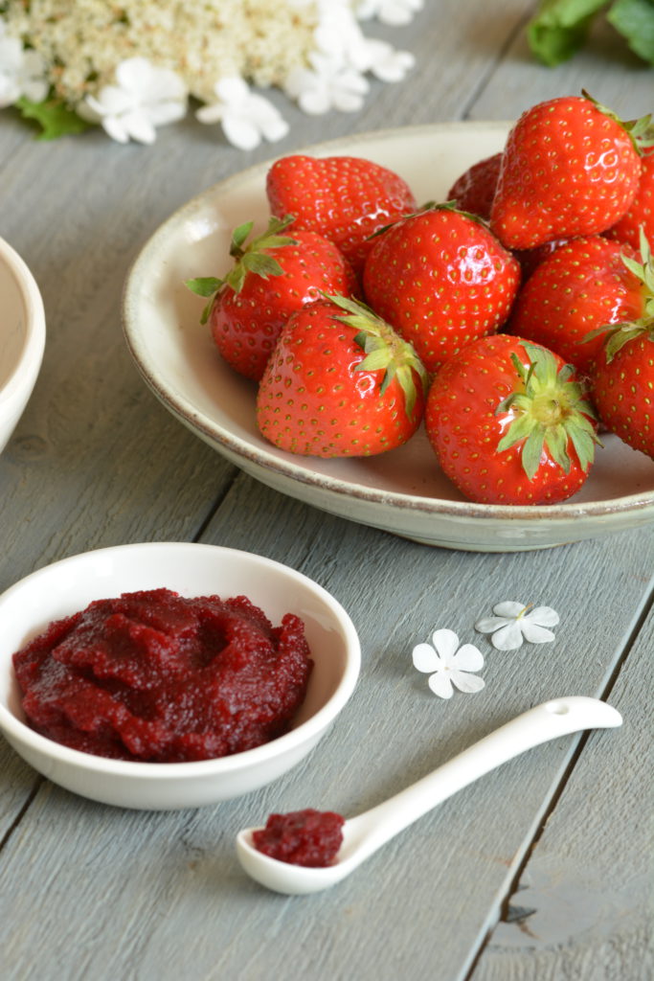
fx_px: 4290
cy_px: 490
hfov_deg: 8.7
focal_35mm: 158
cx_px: 327
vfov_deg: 13.0
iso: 200
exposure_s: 1/25
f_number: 13
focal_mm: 105
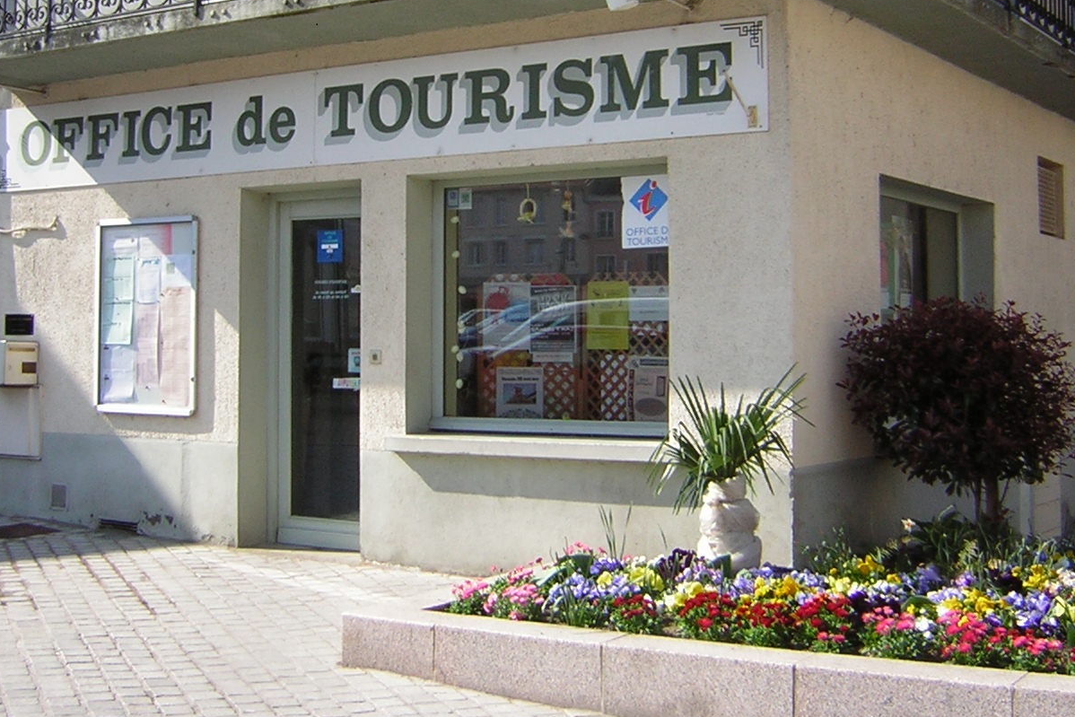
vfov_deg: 26.8
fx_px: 1493
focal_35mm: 50
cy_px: 238
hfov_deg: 39.6
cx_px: 548
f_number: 5.2
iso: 50
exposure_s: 1/166
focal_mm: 4.7
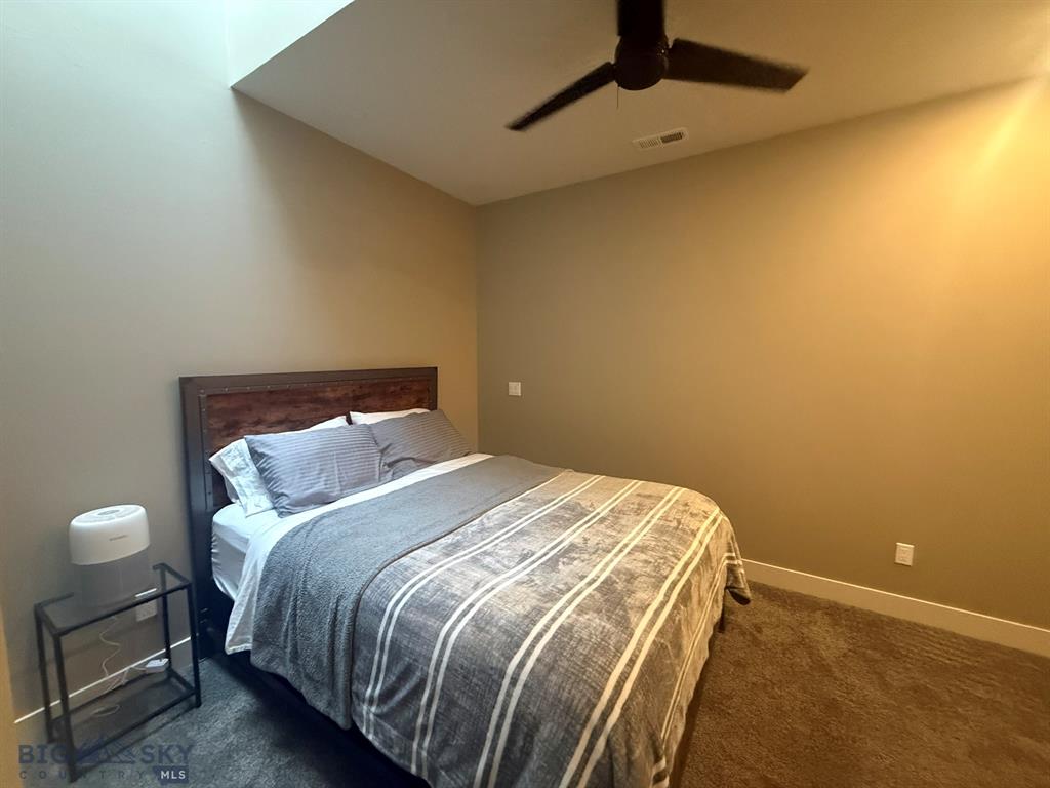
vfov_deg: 85.7
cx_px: 525
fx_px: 425
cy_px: 394
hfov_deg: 102.1
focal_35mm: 14
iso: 1000
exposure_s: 1/60
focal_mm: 2.22
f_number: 2.2
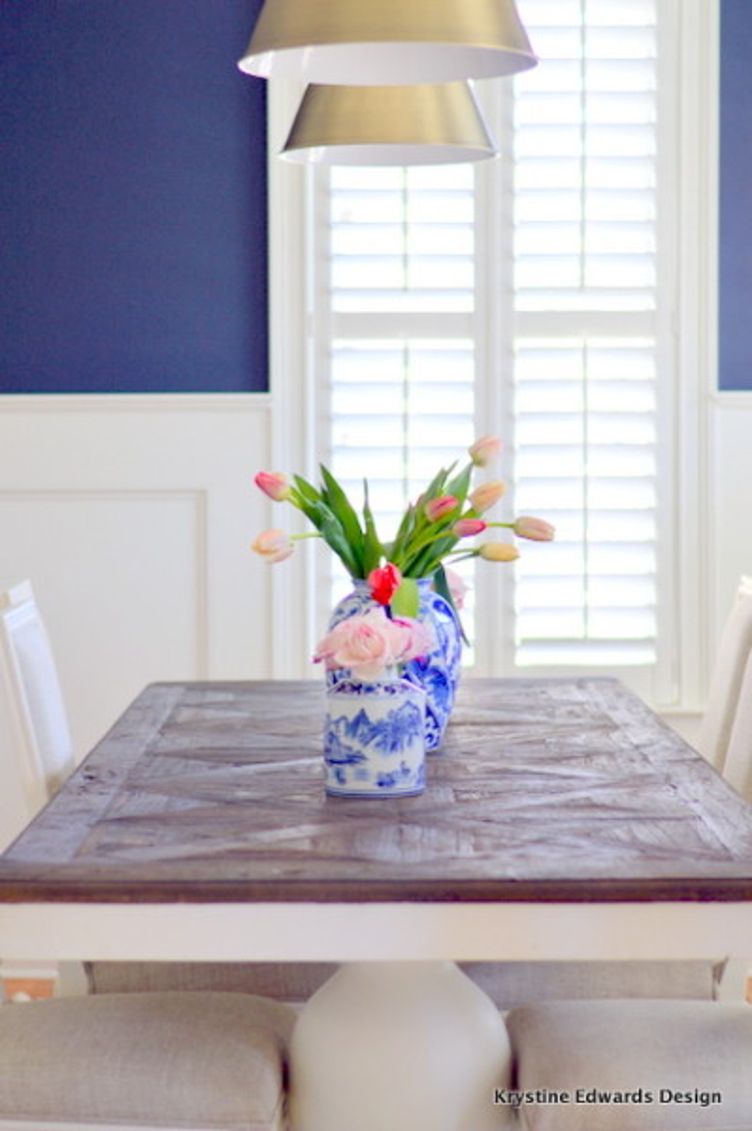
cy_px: 566
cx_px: 376
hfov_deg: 18.2
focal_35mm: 75
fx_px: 2354
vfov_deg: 27.0
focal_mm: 50
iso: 100
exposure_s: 1/80
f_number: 2.2
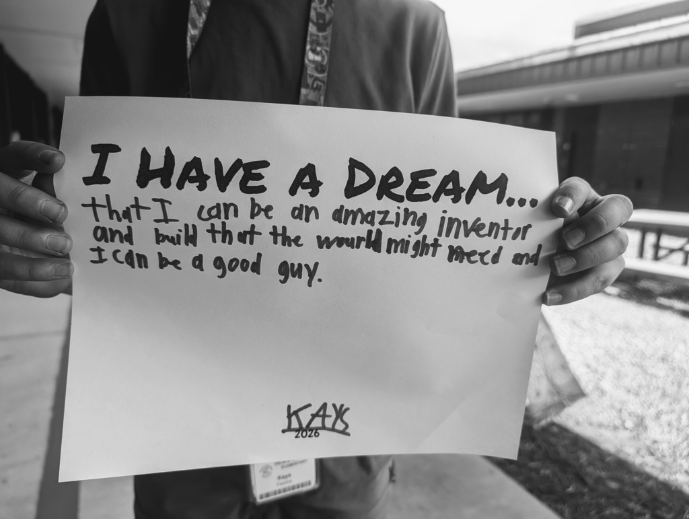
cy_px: 260
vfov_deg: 56.9
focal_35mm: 24
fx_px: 478
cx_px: 344
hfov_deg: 71.5
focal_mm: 6.9
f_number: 1.68
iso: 21
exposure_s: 1/612
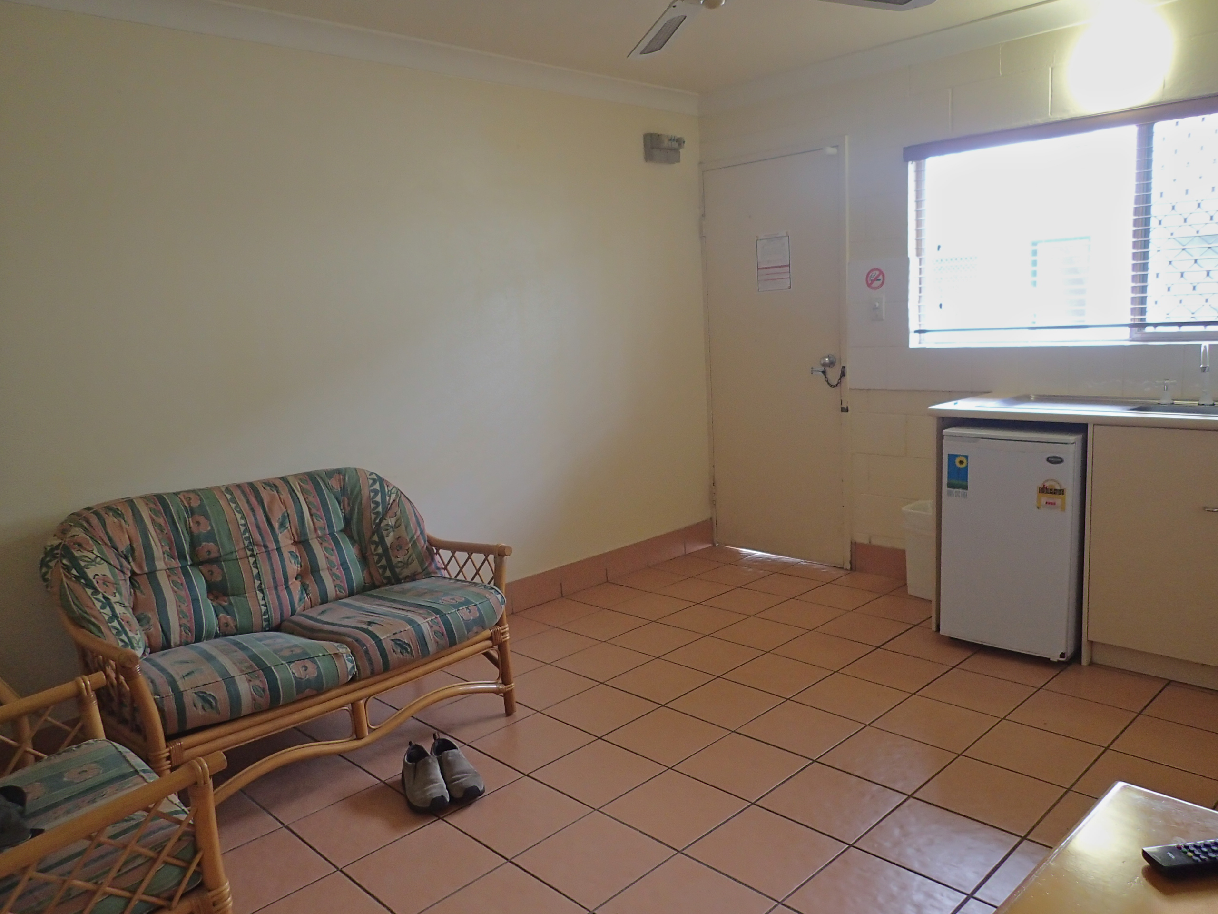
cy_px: 457
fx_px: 880
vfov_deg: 54.9
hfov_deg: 69.4
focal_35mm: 25
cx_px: 609
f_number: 2
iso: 400
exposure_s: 1/30
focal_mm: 4.5
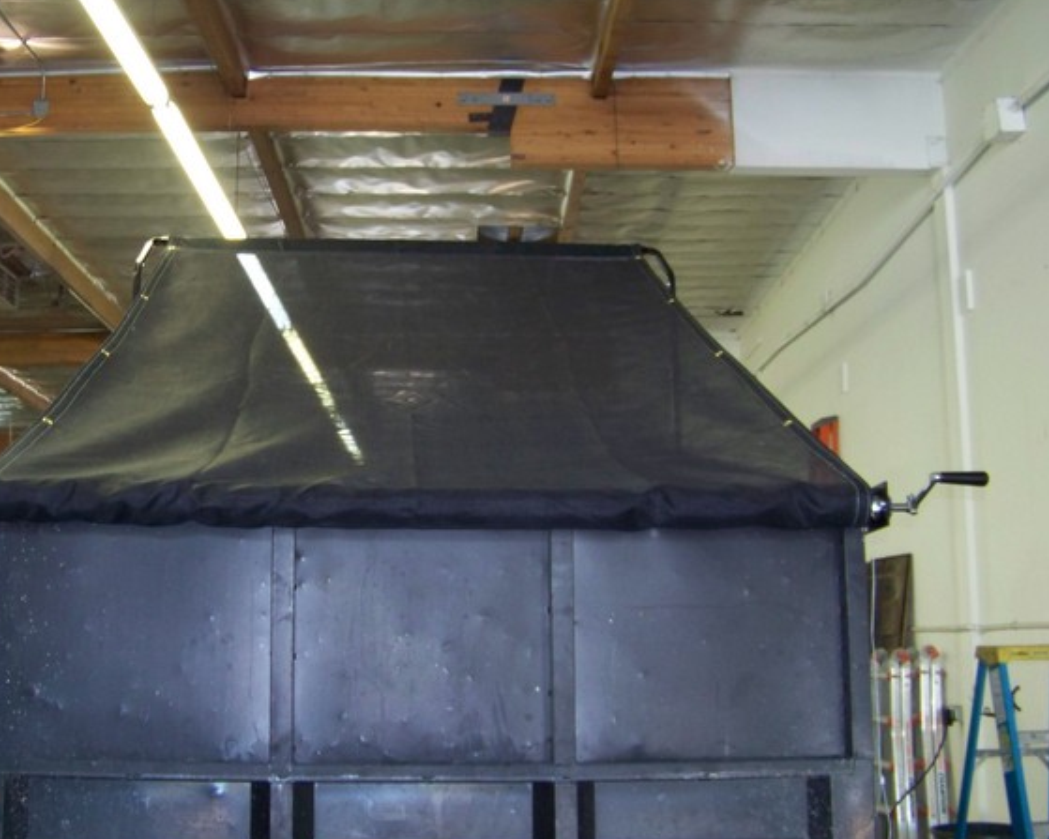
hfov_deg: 41.9
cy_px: 423
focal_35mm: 44
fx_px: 1366
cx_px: 447
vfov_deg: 34.1
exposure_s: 1/30
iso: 200
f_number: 2.8
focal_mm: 5.85
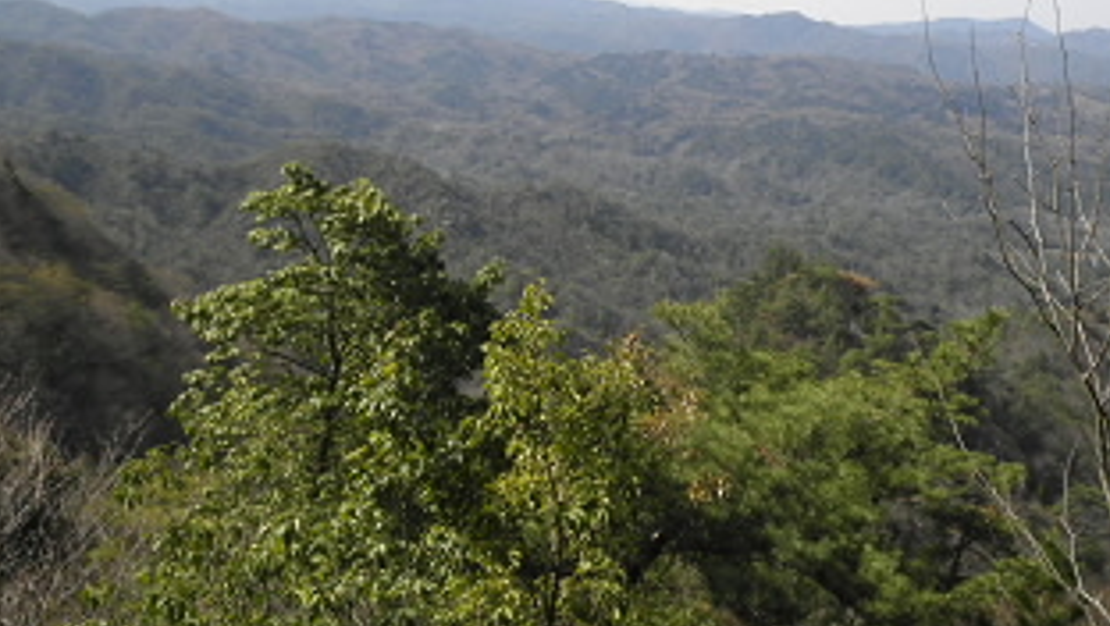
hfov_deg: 39.1
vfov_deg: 22.5
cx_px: 626
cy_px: 185
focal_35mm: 53
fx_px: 1561
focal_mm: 6.9
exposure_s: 1/400
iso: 64
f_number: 3.9
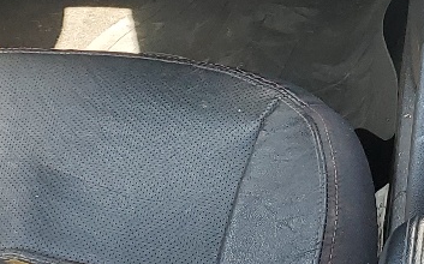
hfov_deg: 15.9
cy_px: -37
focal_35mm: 125
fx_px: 1443
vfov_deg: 10.3
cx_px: 533
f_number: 1.5
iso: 50
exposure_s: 1/161
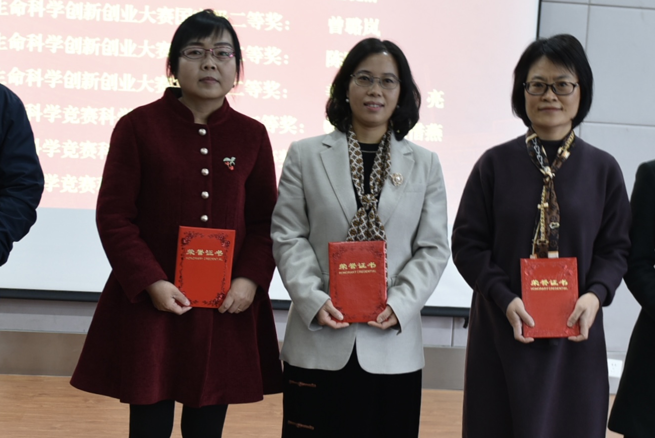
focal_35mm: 59
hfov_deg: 33.9
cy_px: 225
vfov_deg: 23.0
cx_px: 362
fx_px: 1074
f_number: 2.8
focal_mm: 24
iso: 360
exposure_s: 1/25
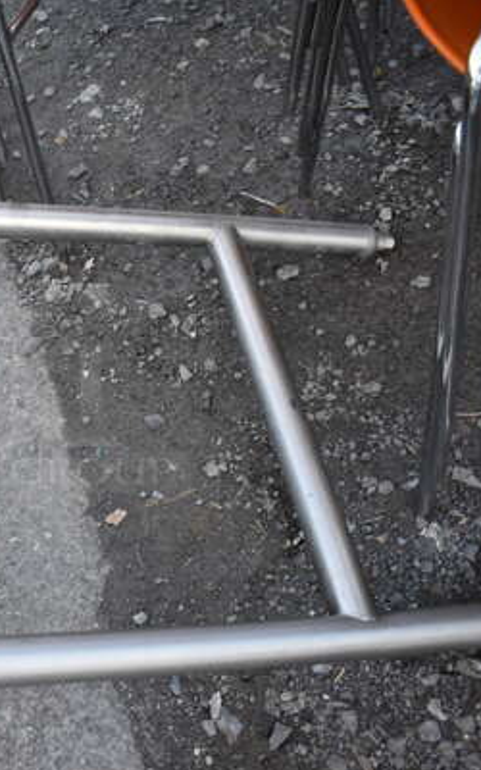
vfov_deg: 47.2
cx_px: -23
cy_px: 391
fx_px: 881
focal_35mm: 42
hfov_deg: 28.3
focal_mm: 18
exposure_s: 1/250
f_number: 3.5
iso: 800
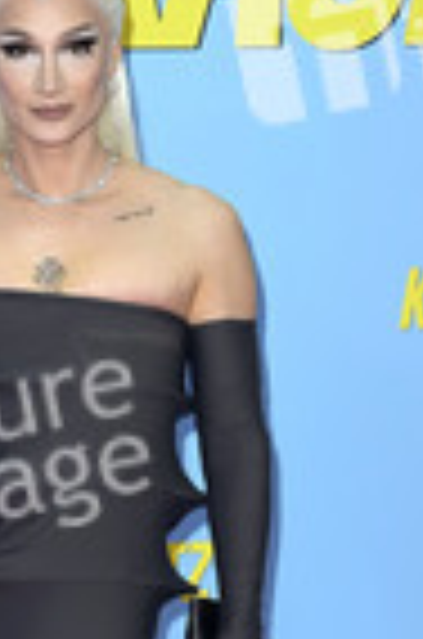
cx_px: 50
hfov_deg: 8.8
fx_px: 2745
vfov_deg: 13.0
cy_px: 693
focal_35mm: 155
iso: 640
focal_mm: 55
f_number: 6.3
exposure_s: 1/250
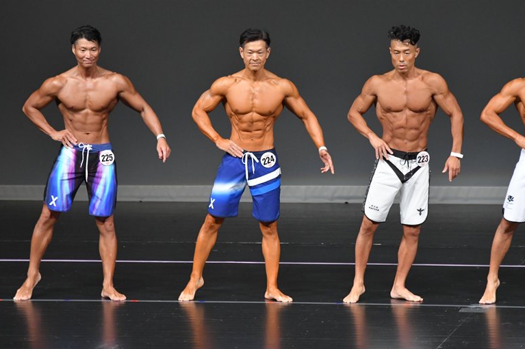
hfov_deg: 6.8
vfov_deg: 4.5
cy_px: 175
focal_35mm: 303
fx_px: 4418
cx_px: 262
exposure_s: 1/400
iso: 4000
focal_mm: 200
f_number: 5.6
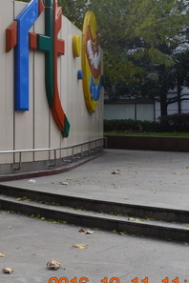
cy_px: 84
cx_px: -79
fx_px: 535
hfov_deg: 18.2
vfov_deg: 29.4
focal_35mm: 68
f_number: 10
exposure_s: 1/200
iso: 400
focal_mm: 18
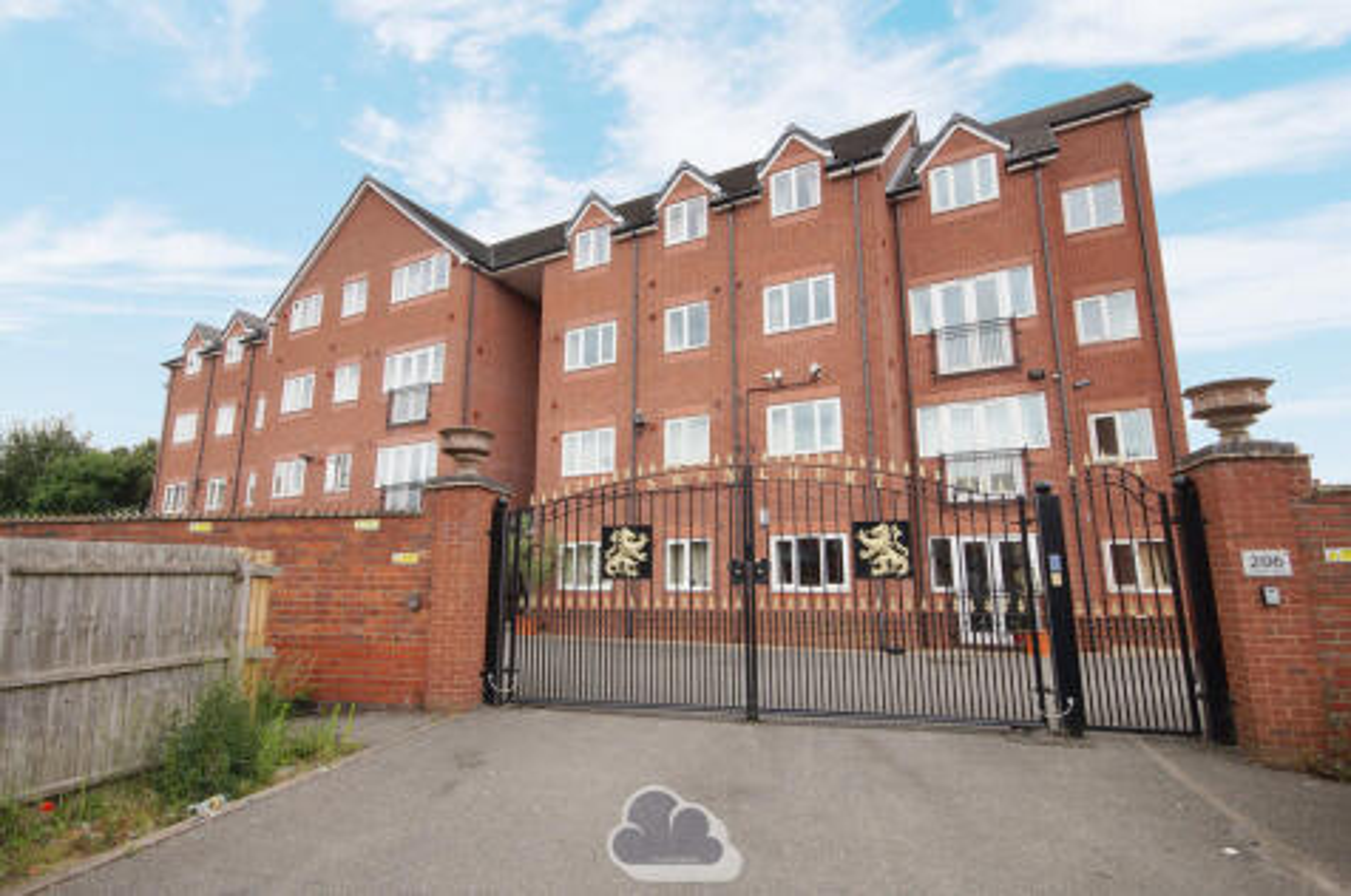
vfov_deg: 67.2
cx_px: 676
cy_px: 448
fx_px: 675
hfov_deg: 90.1
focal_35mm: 18
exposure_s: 1/80
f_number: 9
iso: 100
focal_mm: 12
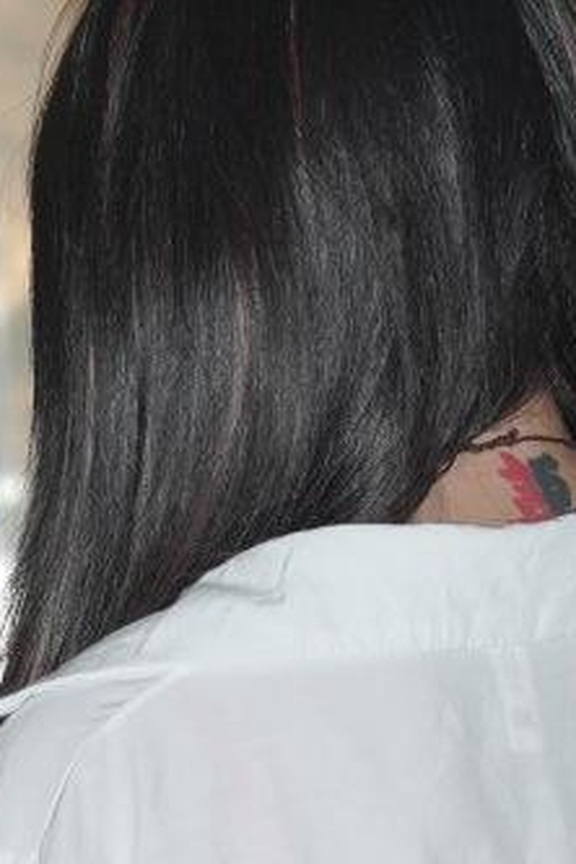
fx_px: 22198
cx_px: 355
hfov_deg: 1.5
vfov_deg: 2.2
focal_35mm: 925
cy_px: 1915
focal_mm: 135
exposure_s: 1/250
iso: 640
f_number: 5
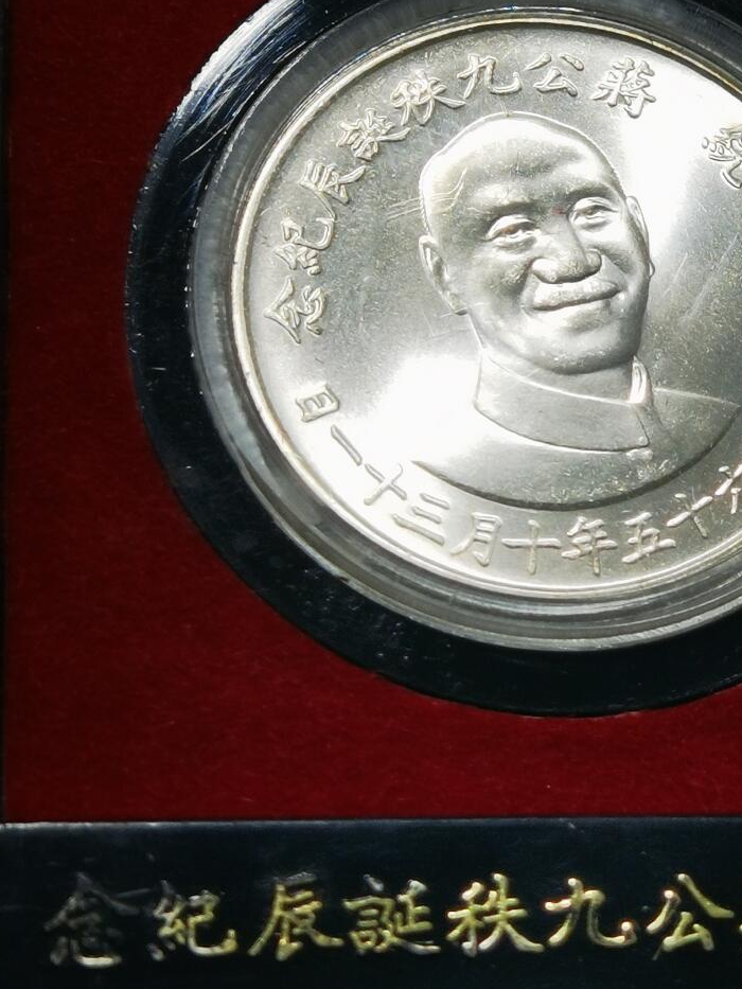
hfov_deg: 13.3
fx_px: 3143
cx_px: 673
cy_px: 372
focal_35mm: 110
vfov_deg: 17.9
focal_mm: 6.67
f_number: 1.9
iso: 50
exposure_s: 1/149
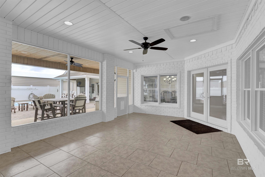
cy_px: 88
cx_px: 132
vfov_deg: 73.7
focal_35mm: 16
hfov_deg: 96.7
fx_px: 118
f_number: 5.6
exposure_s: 1/160
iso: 1250
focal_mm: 16
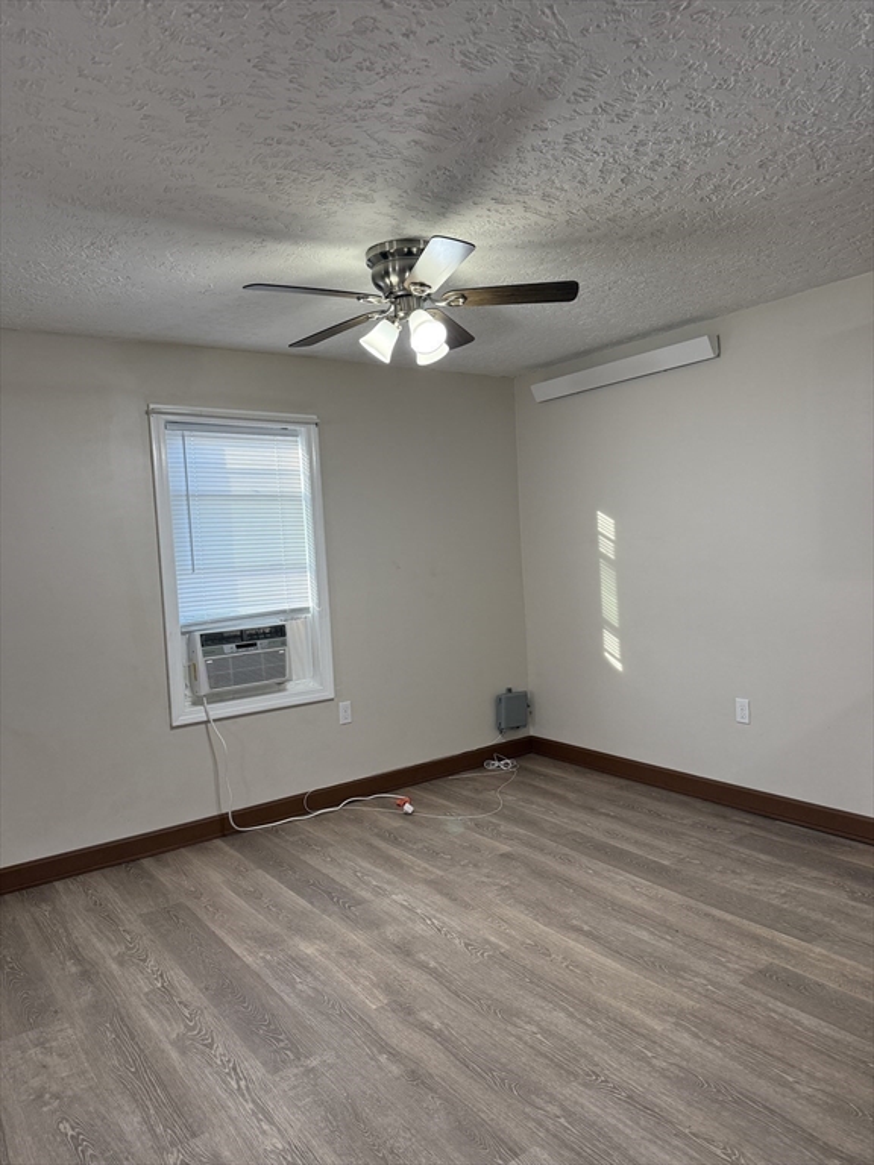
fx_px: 808
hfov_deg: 56.8
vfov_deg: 71.6
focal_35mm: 24
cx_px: 437
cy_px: 582
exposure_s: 1/143
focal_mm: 6.76
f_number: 1.78
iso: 200
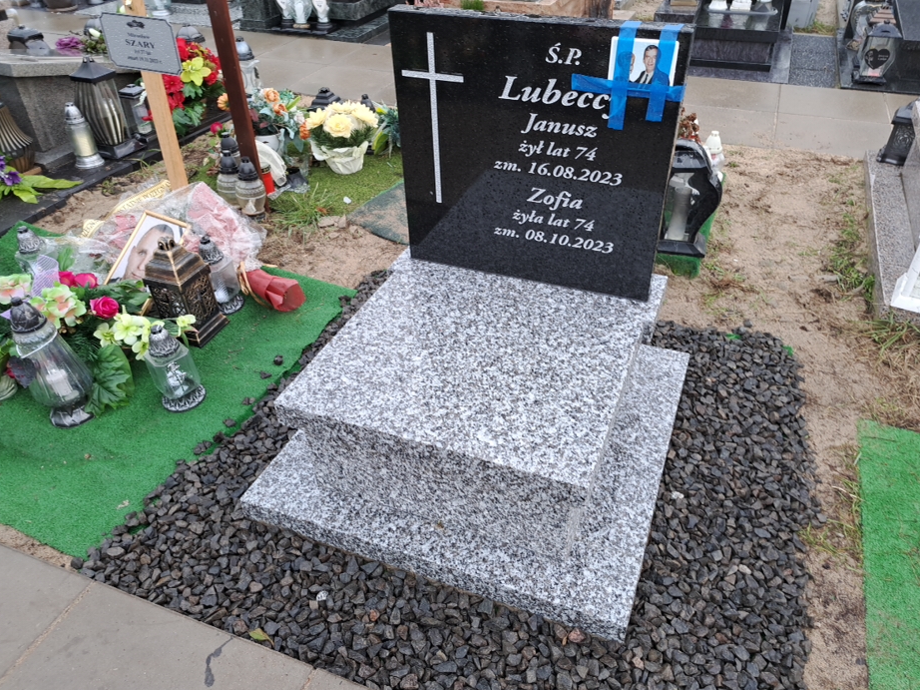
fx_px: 664
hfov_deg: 69.4
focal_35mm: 25
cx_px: 466
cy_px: 345
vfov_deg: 54.9
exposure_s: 1/50
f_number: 1.8
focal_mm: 5.23
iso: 50
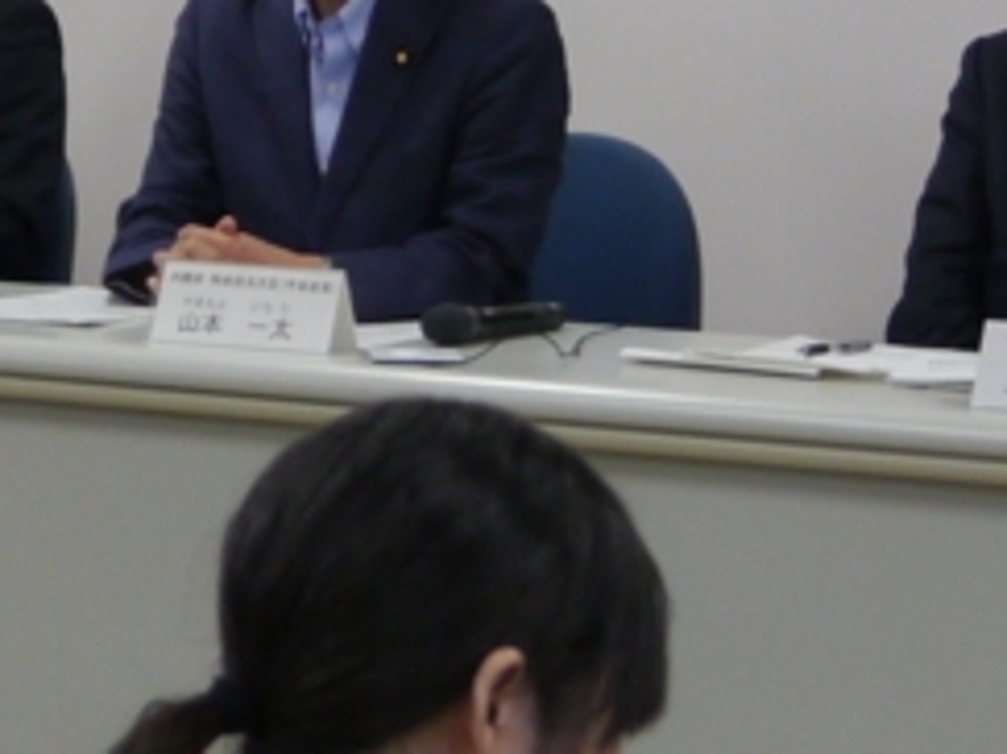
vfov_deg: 8.9
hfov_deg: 11.8
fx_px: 4827
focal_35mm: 166
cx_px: 62
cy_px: -41
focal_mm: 14
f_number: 3.5
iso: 250
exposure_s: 1/60
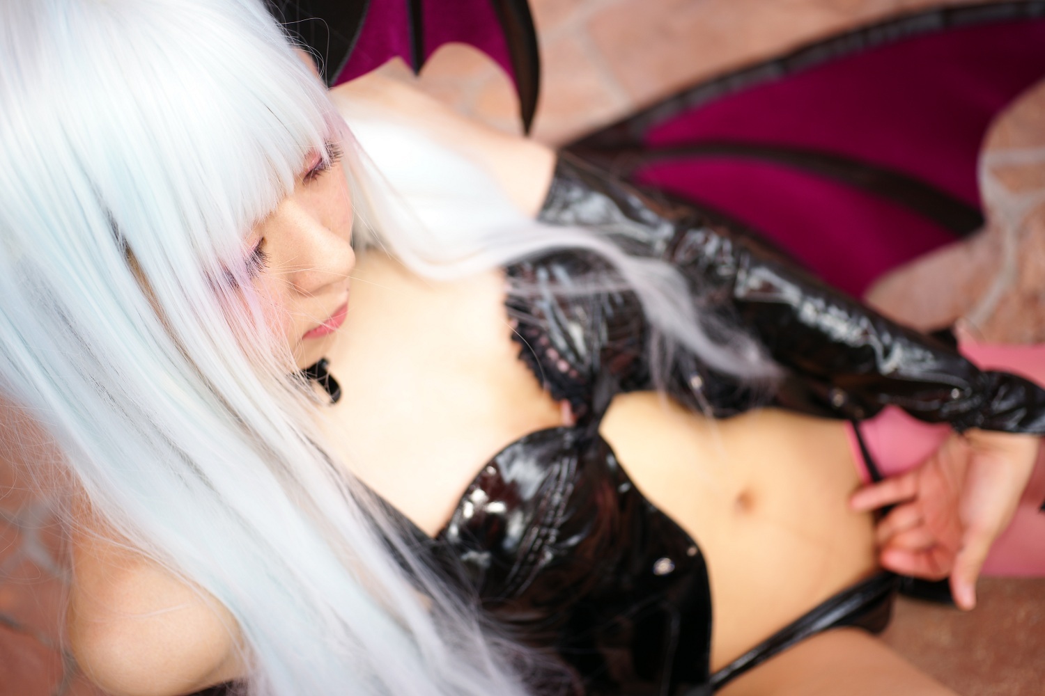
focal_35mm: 50
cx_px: 522
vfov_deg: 27.0
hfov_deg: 39.6
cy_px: 348
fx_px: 1451
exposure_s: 1/100
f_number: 2.8
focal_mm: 50
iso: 100
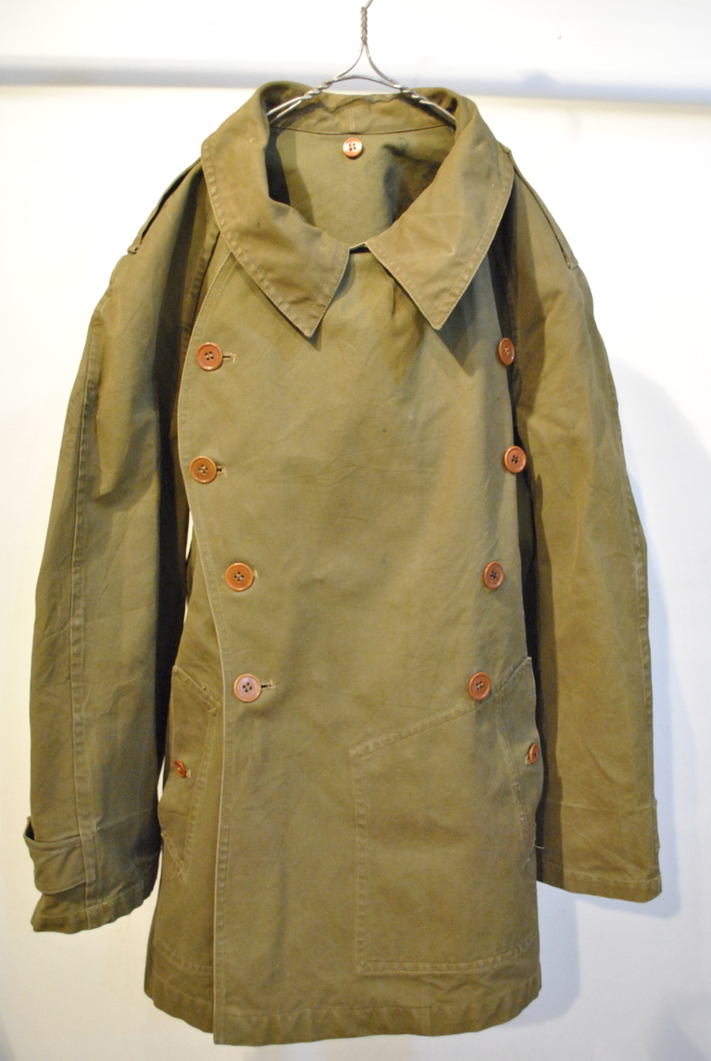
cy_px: 530
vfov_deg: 53.1
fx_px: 1063
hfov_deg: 37.0
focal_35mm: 36
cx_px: 356
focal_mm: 24
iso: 1600
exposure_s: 1/25
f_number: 4
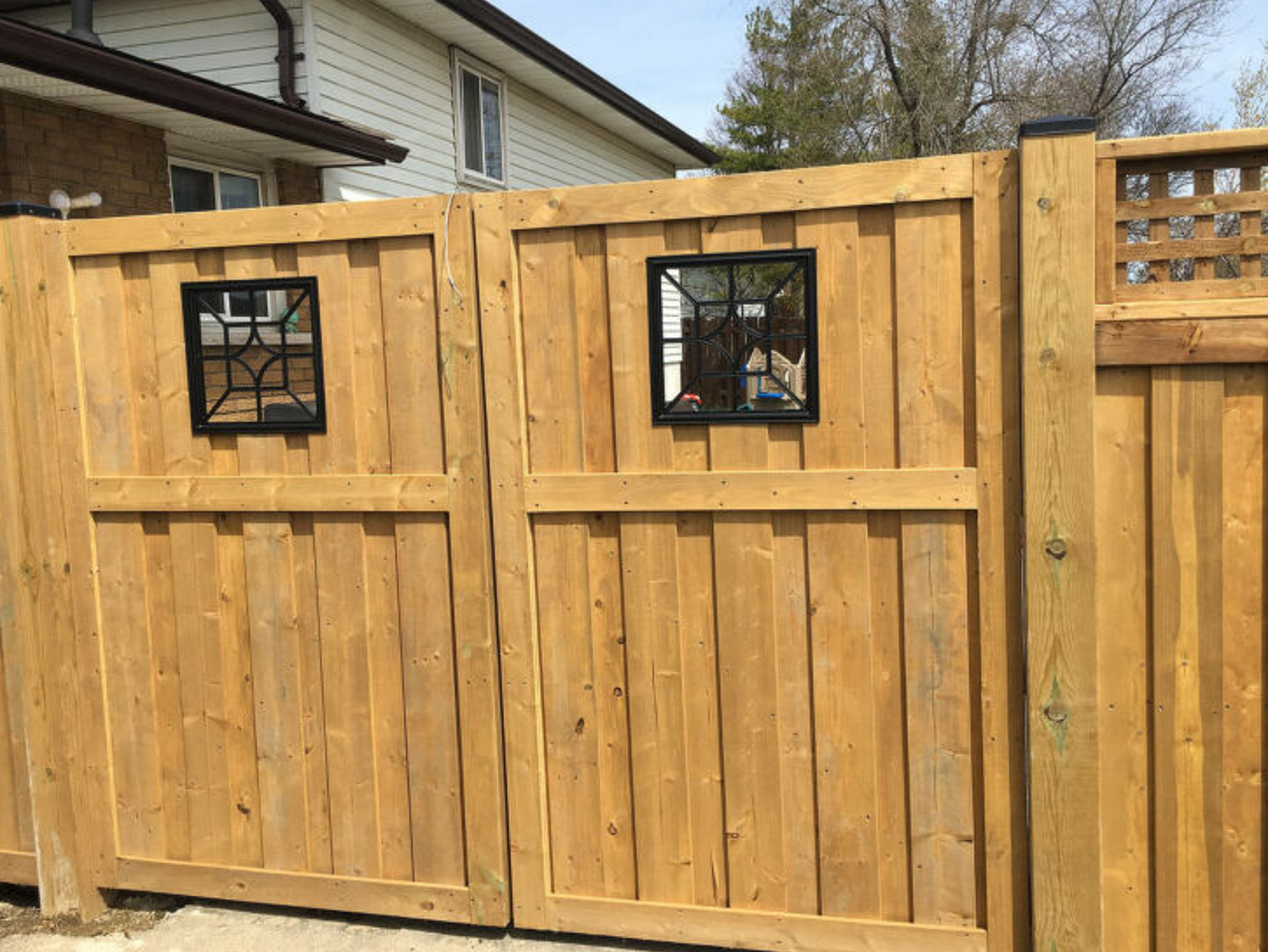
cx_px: 647
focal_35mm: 32
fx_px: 1172
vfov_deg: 44.2
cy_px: 455
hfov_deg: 56.8
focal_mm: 4.15
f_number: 2.2
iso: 25
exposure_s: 1/1425
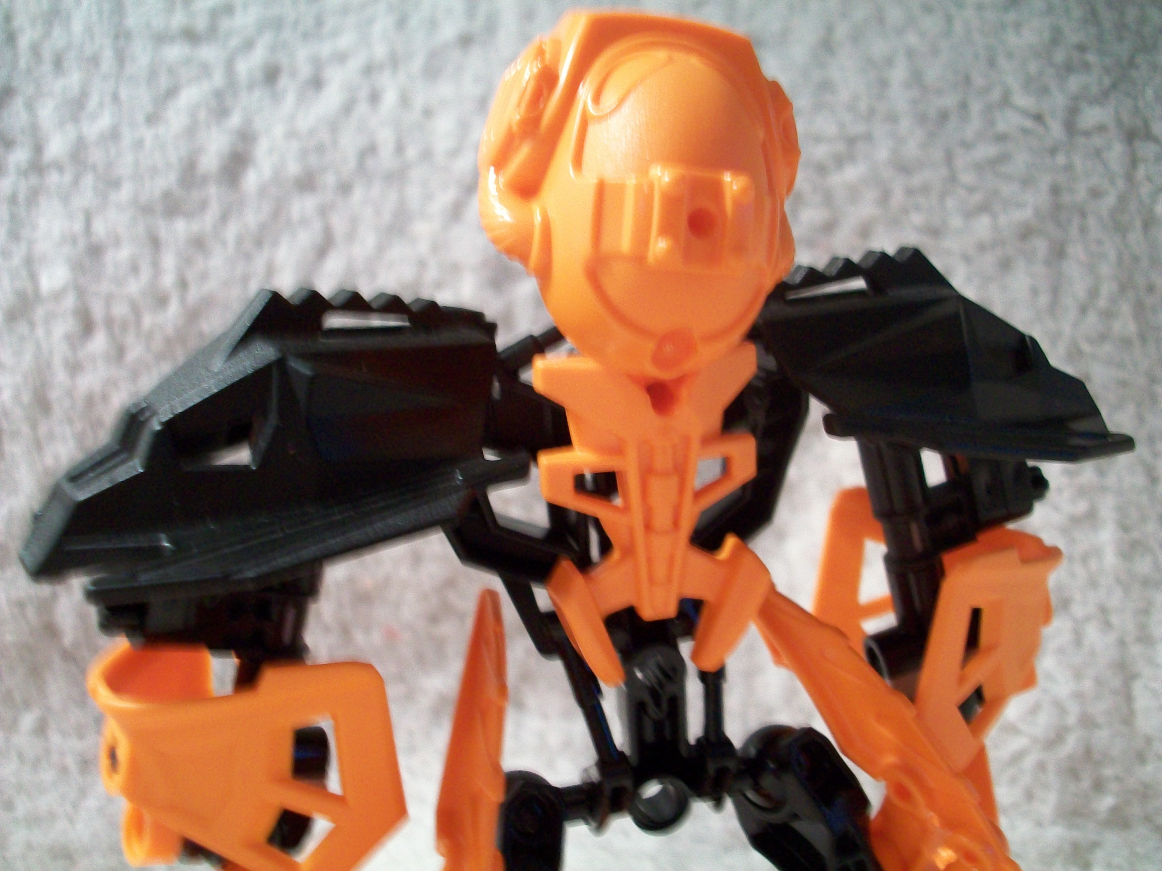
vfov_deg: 41.8
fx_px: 1141
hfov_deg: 54.0
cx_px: 581
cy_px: 436
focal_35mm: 34
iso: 160
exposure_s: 1/8
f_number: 2.8
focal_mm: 5.7
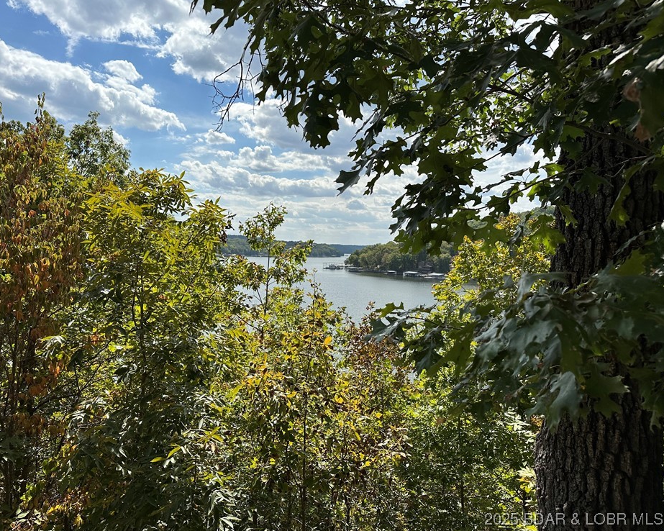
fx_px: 511
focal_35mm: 26
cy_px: 259
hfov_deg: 65.9
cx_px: 299
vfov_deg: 54.9
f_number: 1.78
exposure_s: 1/6623
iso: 80
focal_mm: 6.86
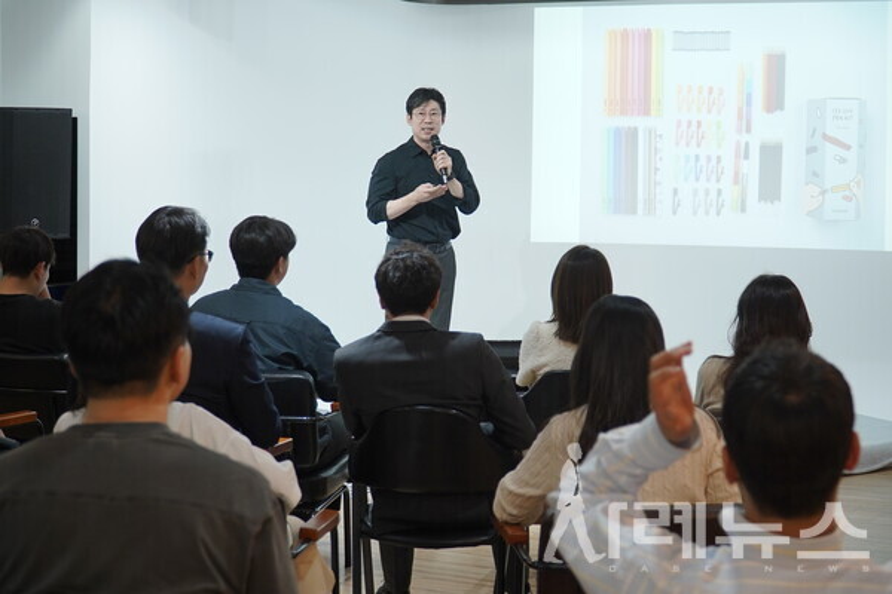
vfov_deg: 20.6
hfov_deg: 30.5
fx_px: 1635
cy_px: 297
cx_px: 446
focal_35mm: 66
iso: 800
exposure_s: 1/125
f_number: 4
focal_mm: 44
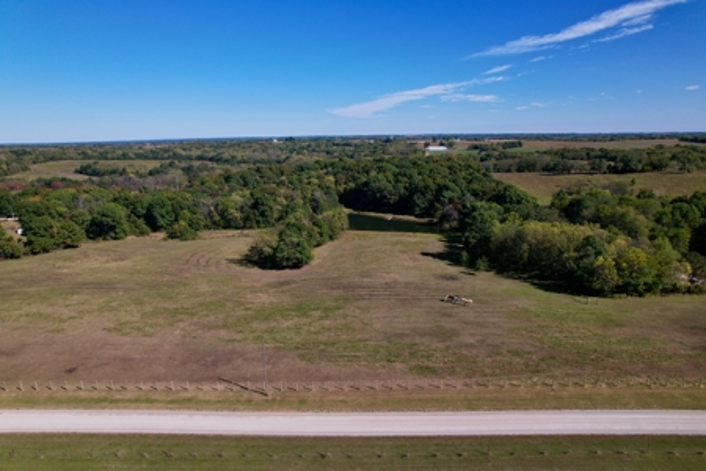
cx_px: 353
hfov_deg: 78.6
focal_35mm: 22
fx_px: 431
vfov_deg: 57.2
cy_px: 236
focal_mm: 8.38
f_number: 2.8
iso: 100
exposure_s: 1/80
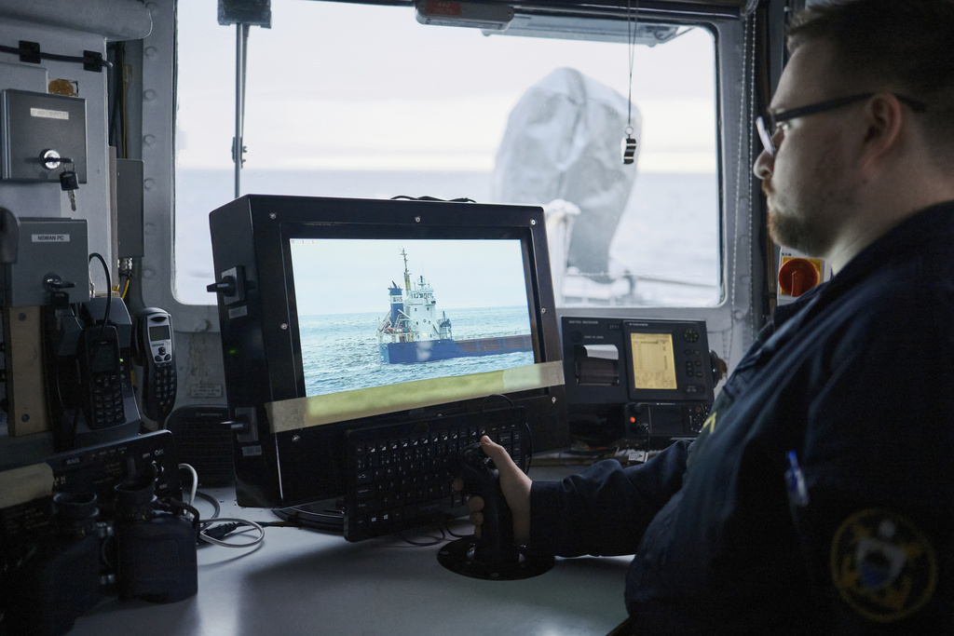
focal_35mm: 35
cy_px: 318
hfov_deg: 54.4
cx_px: 477
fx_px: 928
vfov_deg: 37.9
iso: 1250
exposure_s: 1/280
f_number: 1.4
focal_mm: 23
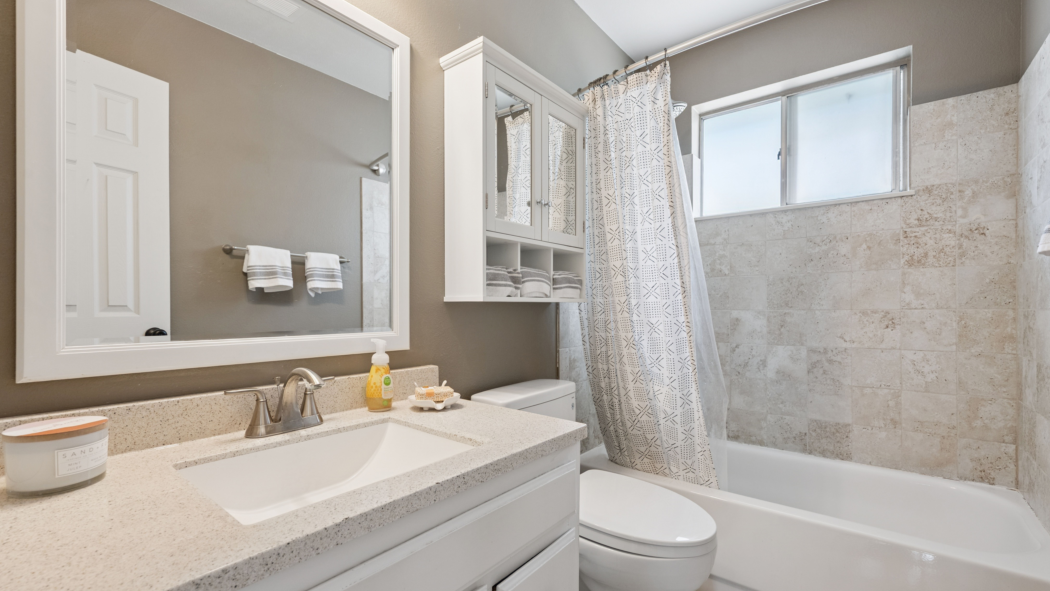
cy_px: 312
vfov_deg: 70.5
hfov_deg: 103.0
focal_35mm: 15
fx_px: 418
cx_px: 522
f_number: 8
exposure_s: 1/20
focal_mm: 14
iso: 500
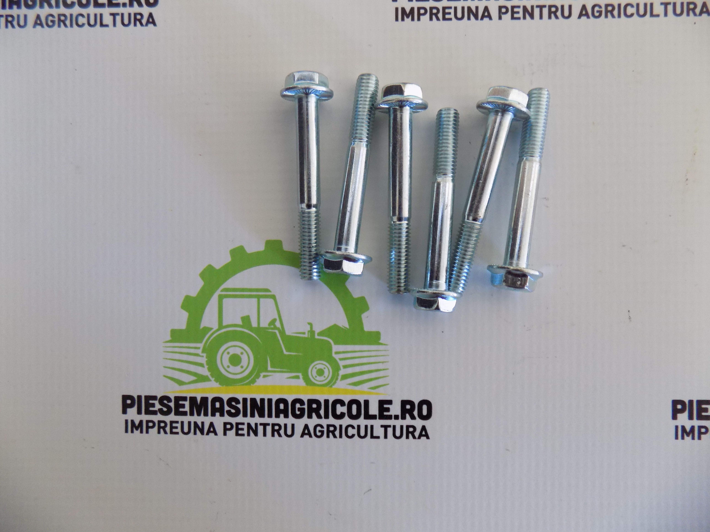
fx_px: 472
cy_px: 266
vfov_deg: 58.9
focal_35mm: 23
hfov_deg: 73.9
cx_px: 355
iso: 250
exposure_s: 1/30
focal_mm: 4
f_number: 3.1
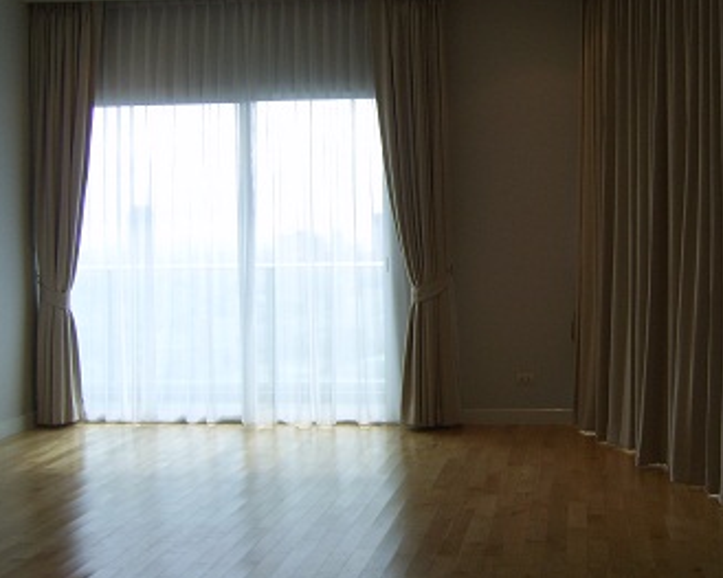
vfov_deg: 29.1
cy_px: 248
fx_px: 1112
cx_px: 491
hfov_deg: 35.6
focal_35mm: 52
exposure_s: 1/100
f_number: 3.5
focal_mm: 7.8
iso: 50
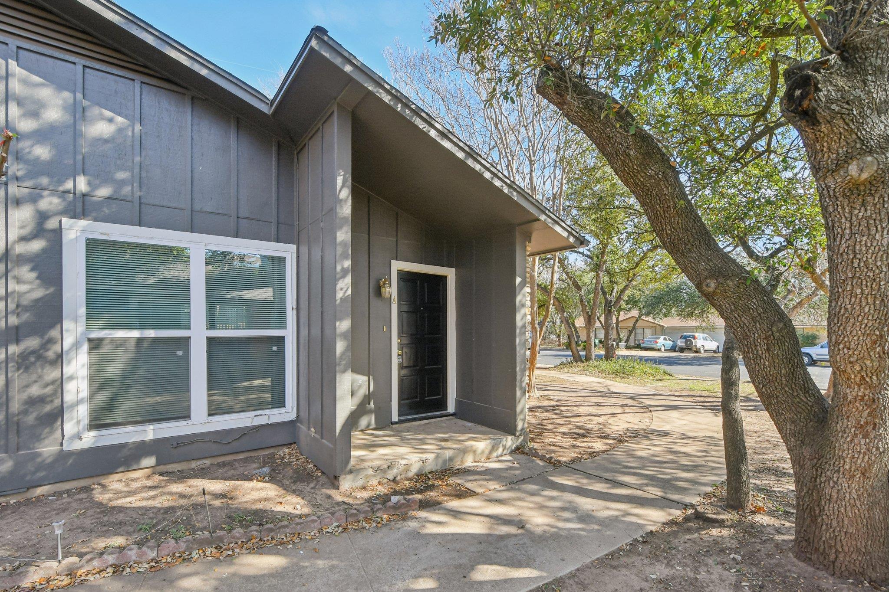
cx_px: 444
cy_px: 296
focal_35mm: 15
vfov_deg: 77.3
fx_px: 370
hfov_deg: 100.4
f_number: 8
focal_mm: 10
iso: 400
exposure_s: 1/160
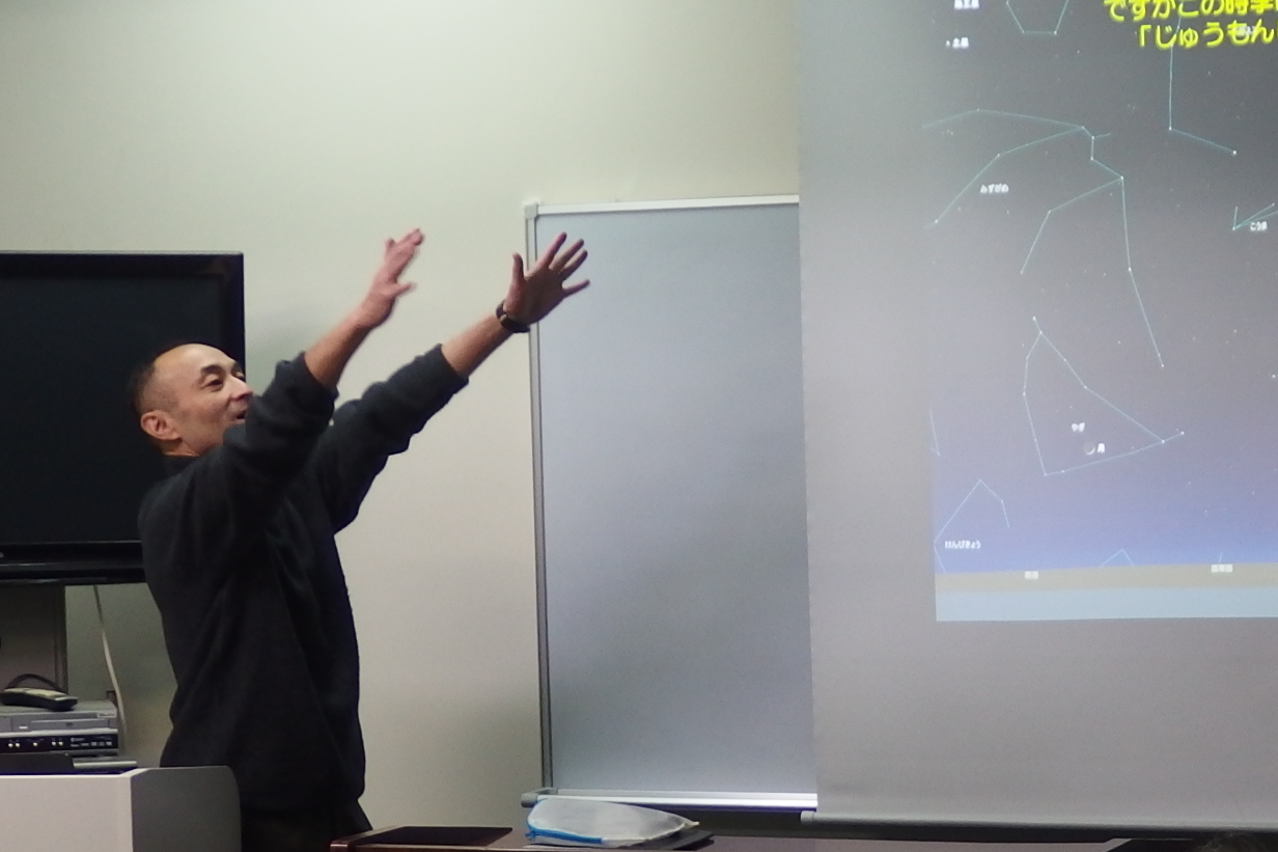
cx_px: 1002
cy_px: 623
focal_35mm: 95
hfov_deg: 21.2
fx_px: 3372
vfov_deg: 14.3
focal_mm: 8.3
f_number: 2.1
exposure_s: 1/80
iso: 200
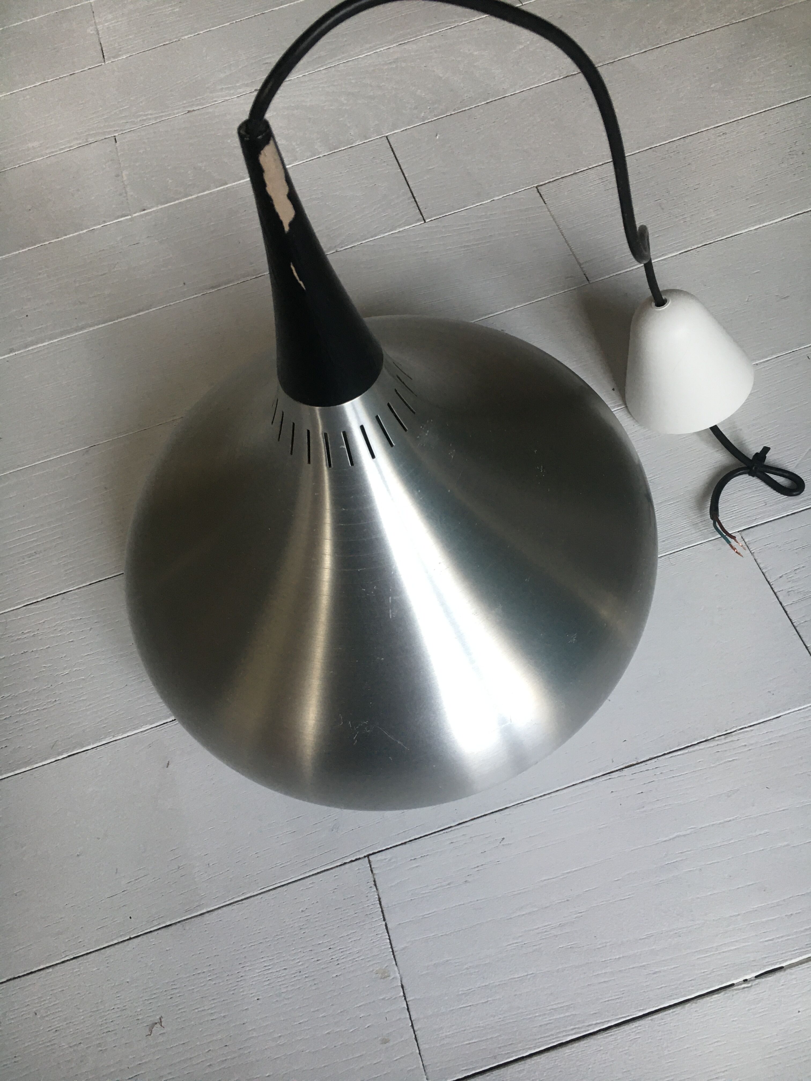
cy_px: 540
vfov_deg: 61.7
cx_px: 406
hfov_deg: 48.2
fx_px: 906
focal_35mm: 29
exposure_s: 1/33
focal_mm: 4.15
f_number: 2.2
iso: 50
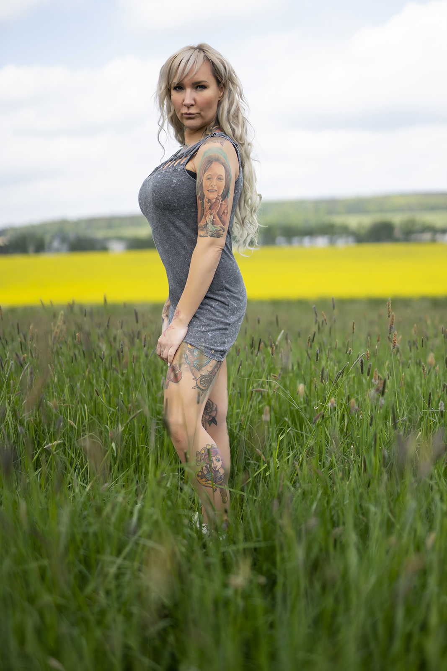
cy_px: 336
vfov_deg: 39.6
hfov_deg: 27.0
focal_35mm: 50
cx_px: 224
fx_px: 931
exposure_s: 1/2500
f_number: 1.4
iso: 80
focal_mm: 50
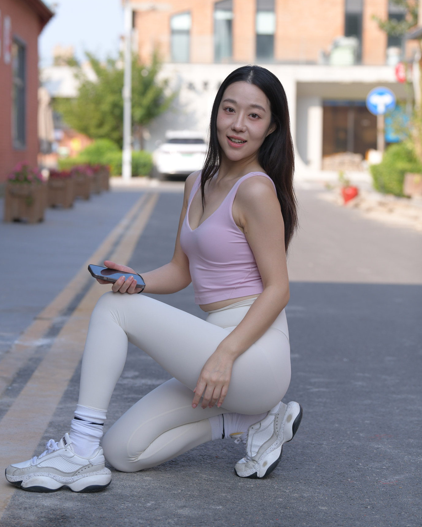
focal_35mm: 96
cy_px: 217
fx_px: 1499
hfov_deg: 16.0
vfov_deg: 19.9
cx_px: 211
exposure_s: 1/1000
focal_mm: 85
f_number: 4
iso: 250
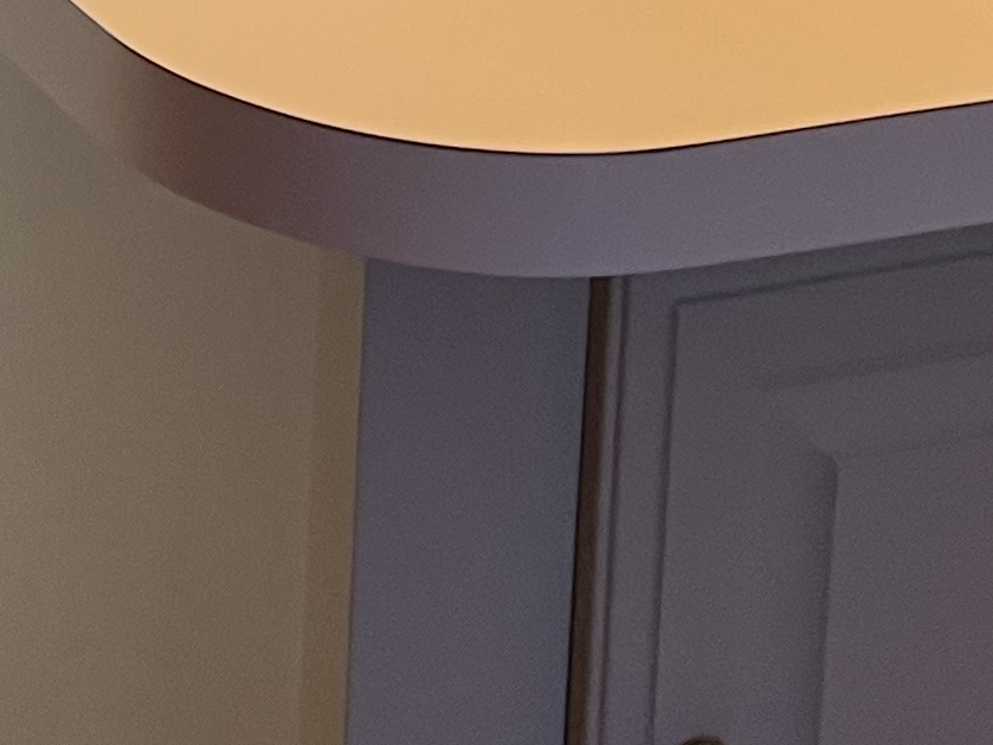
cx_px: -509
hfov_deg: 14.7
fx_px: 3585
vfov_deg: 11.1
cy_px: -592
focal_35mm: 125
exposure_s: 1/60
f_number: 1.6
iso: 80
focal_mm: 5.1
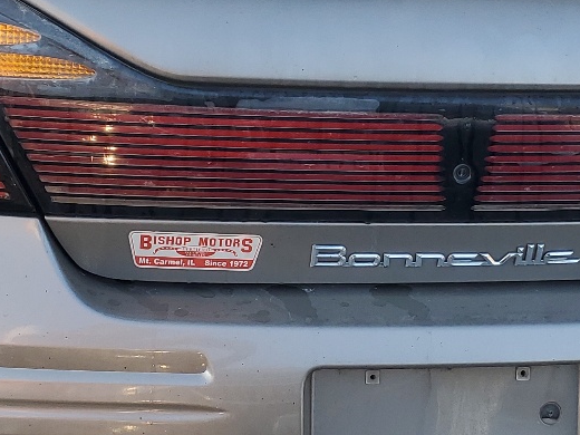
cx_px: 327
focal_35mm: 80
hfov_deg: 24.4
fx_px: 1340
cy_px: 194
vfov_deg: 18.4
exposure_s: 1/526
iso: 50
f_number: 1.5
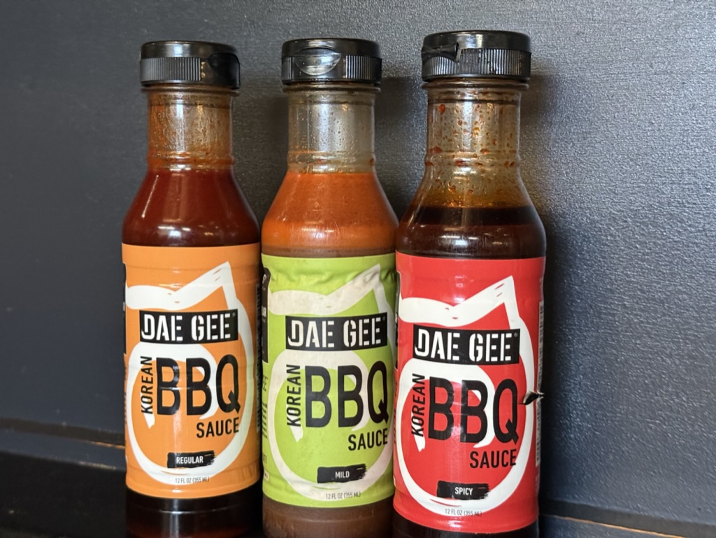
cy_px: 269
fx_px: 993
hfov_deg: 39.6
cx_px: 358
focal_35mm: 48
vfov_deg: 30.3
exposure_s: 1/40
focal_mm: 6.76
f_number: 1.78
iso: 500
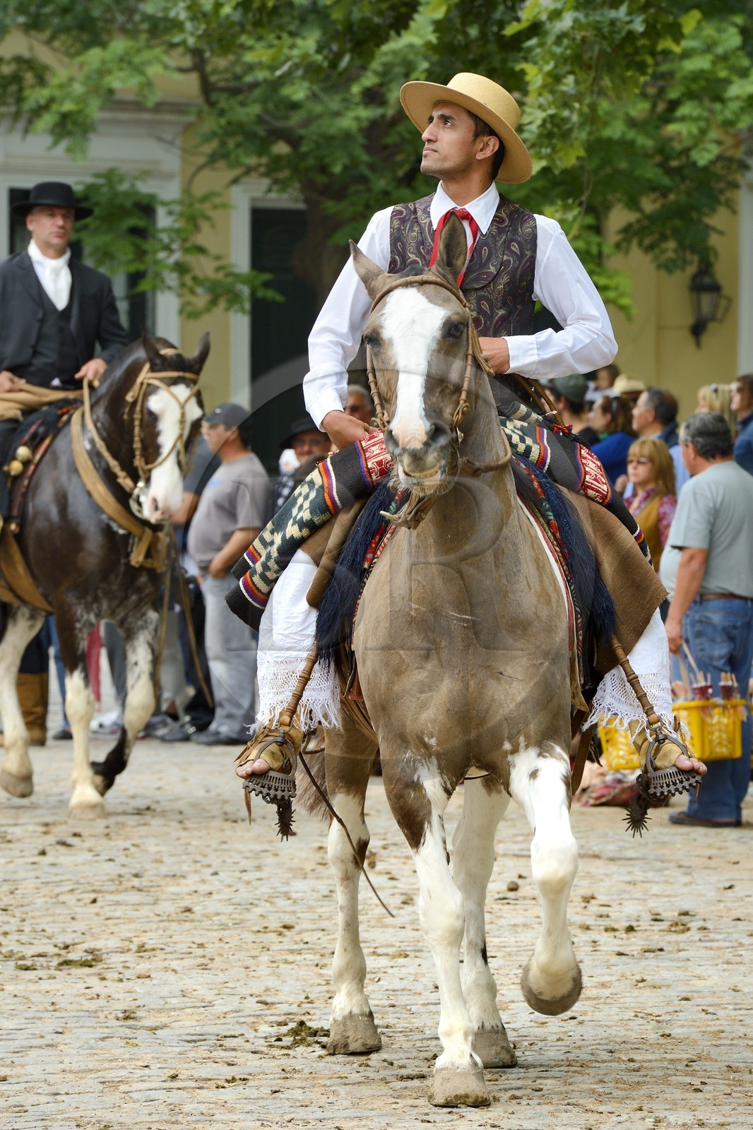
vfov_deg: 10.3
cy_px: 565
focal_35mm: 200
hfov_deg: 6.9
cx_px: 376
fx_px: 6277
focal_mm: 200
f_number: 10
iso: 400
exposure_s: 1/250
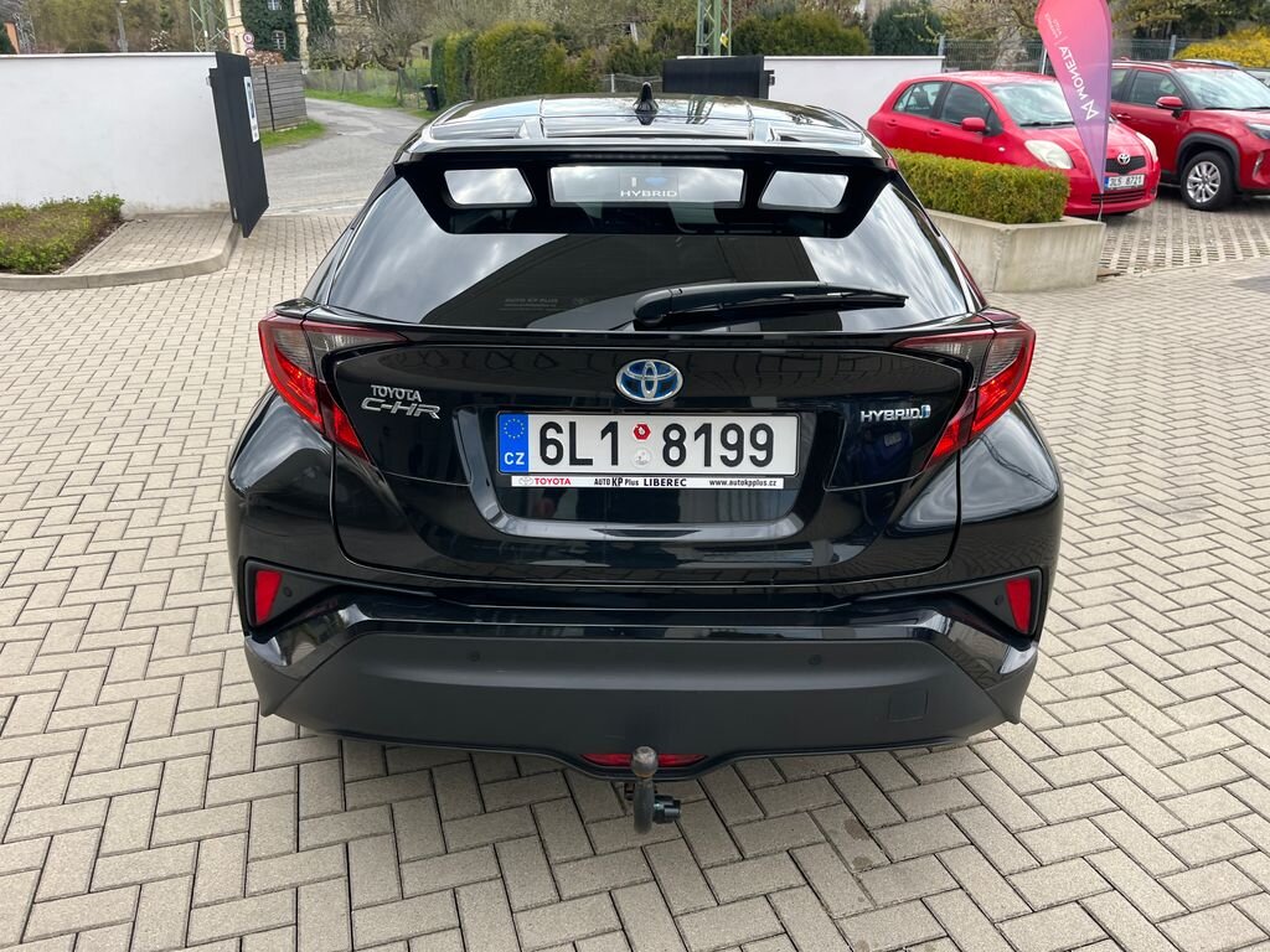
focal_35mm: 26
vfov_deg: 53.1
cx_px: 635
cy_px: 476
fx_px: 954
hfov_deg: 67.3
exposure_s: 1/799
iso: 50
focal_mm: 5.1
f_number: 1.6
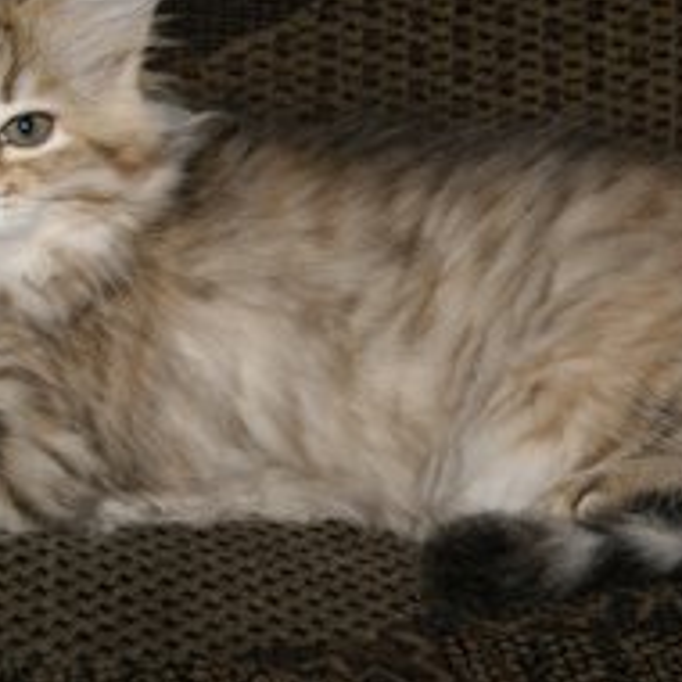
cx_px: 334
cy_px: 327
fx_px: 2093
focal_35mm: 94
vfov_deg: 18.5
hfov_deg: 18.5
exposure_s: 1/60
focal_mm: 35
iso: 400
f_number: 5.6
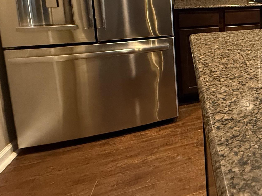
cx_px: 304
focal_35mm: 34
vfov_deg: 38.7
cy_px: 17
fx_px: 257
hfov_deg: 40.5
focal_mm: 2.22
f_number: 2.2
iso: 640
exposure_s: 1/60
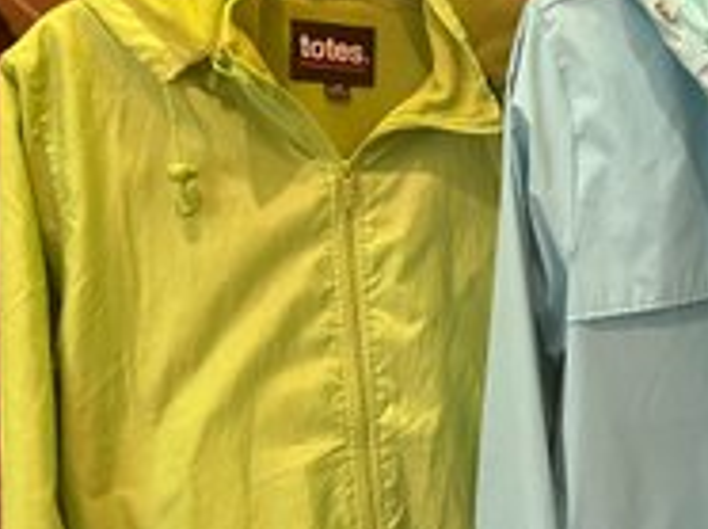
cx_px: 607
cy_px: 375
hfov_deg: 37.6
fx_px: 980
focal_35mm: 48
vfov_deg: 29.9
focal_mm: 5.1
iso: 320
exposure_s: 1/60
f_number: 1.6
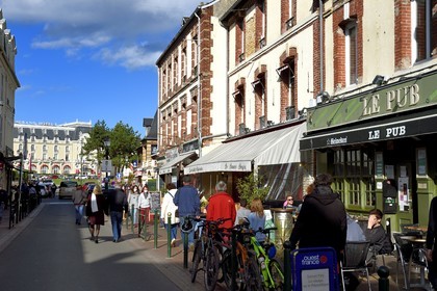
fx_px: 558
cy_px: 146
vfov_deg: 29.2
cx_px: 218
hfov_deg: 42.7
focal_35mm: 46
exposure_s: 1/250
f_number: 13
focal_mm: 46
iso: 200
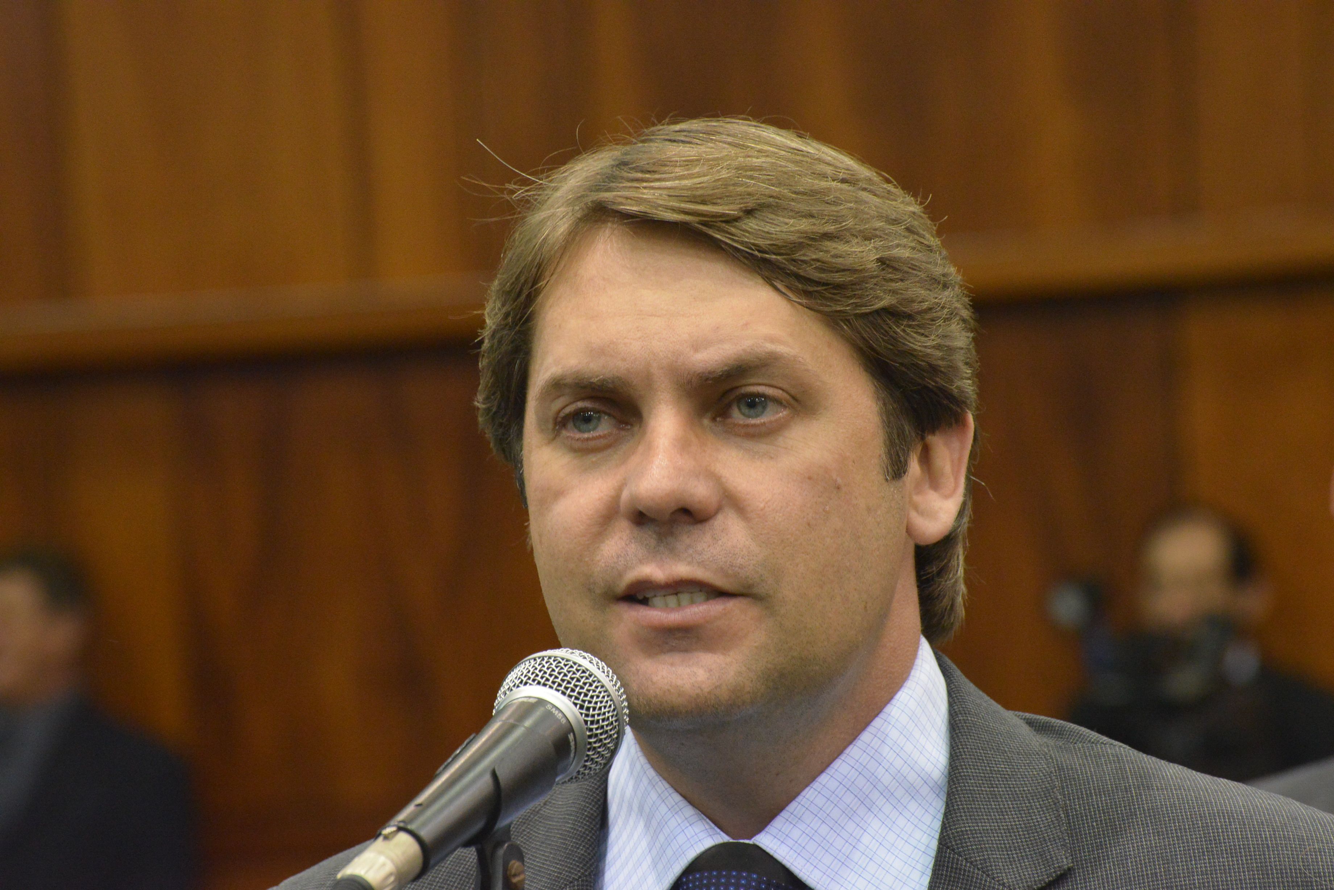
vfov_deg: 7.4
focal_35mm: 185
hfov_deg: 11.1
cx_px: 667
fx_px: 6857
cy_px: 445
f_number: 11
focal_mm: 185
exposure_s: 1/60
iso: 6400
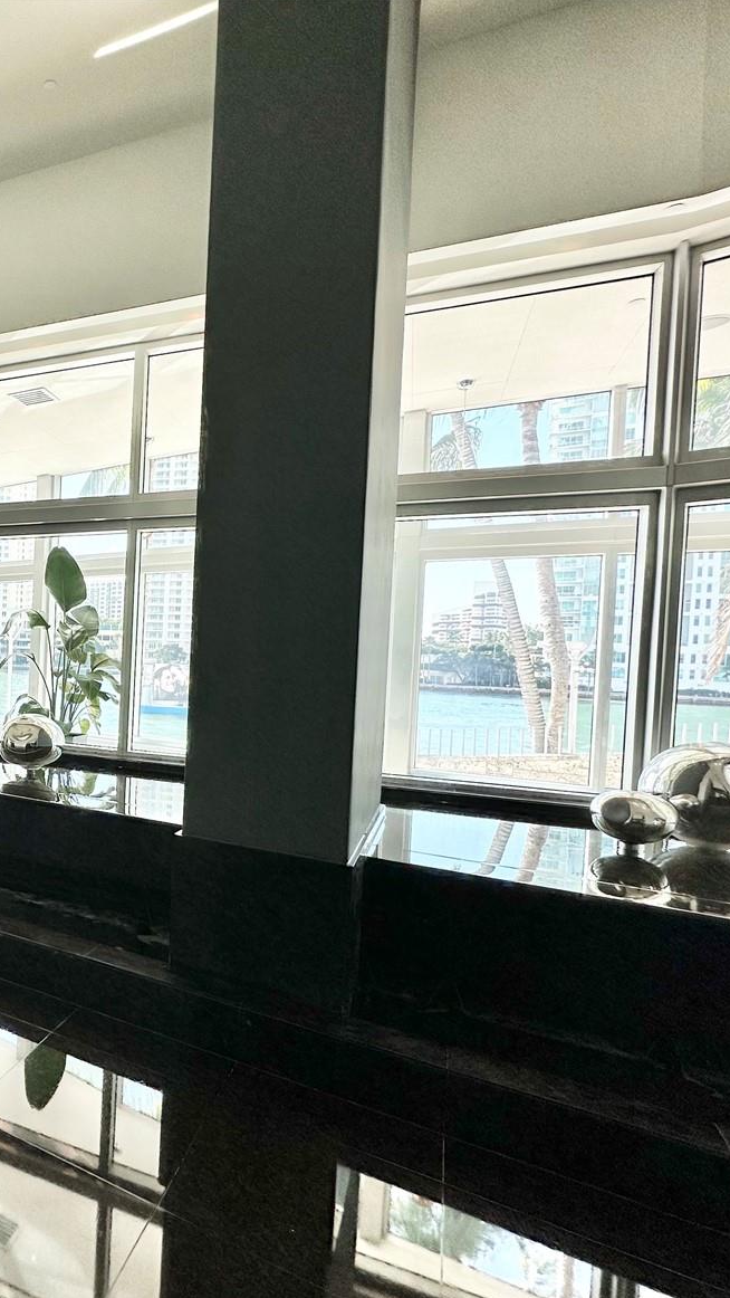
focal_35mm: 21
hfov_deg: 42.0
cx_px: -79
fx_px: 722
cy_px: 667
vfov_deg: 83.8
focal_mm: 2.22
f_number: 2.2
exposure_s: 1/284
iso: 40
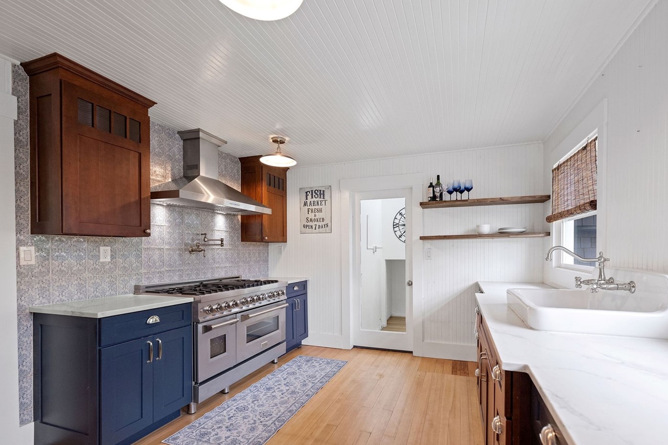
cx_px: 360
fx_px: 297
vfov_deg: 73.4
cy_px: 252
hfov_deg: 96.6
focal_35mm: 16
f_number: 5
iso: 1000
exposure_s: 1/40
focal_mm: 14
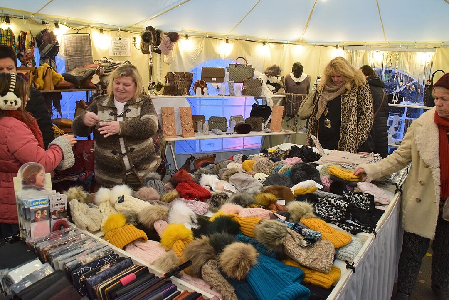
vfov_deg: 47.9
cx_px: 224
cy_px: 150
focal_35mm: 27
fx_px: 337
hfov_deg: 67.4
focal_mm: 18
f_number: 8
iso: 1400
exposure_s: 1/60
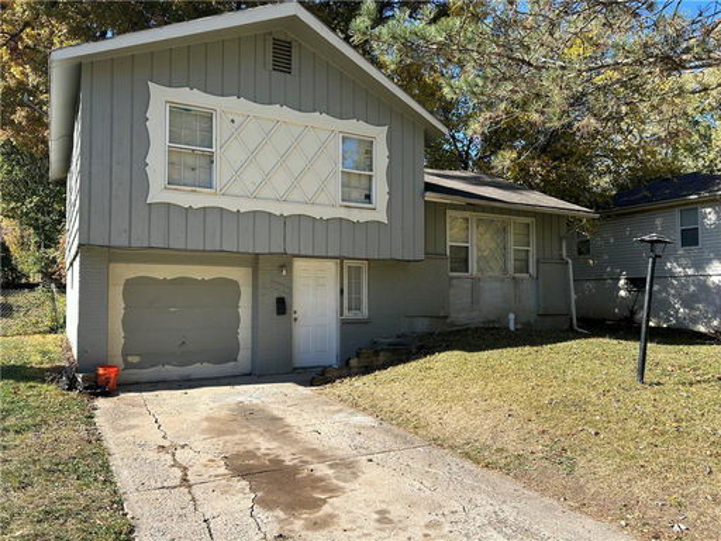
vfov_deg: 53.1
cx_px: 360
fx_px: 542
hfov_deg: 67.3
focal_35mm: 26
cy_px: 270
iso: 50
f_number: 1.5
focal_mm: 5.7
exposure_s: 1/1972
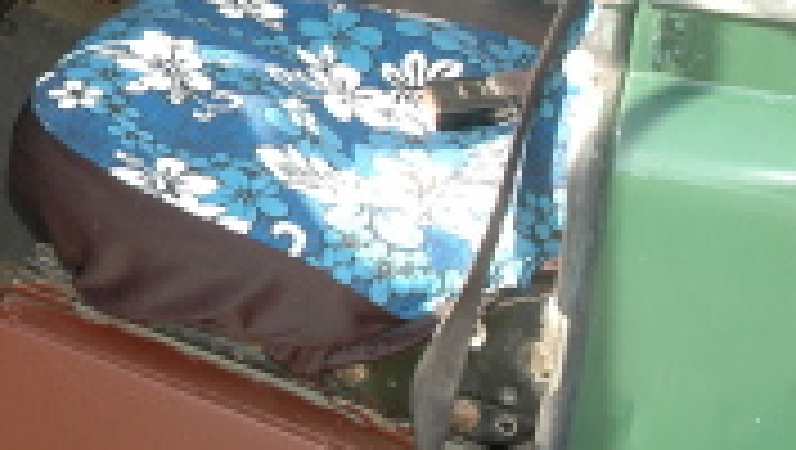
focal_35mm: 106
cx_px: -153
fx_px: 2249
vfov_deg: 11.3
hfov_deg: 19.0
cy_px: 7
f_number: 8
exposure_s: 1/125
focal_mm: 25
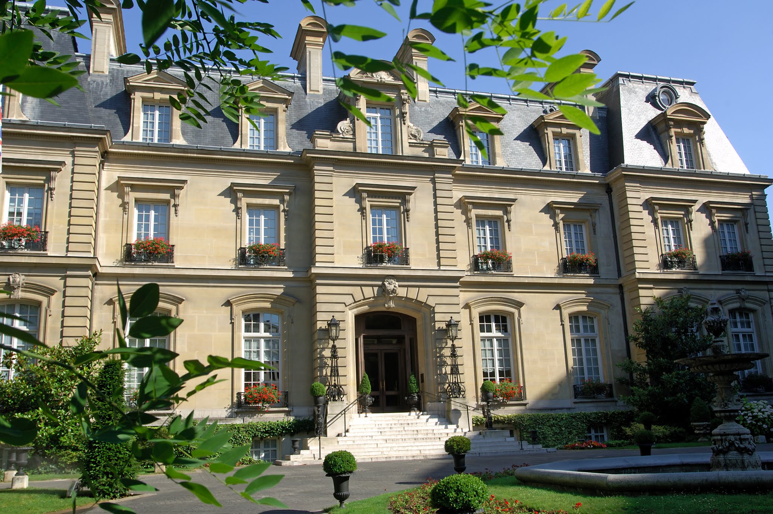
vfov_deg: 39.9
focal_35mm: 33
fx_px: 708
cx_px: 386
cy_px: 257
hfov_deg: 57.3
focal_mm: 22
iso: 100
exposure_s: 1/100
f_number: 10
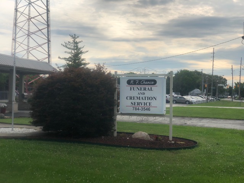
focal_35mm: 52
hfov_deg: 36.8
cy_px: 92
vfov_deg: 28.0
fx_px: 367
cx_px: 122
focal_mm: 6
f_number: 2.4
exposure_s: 1/1715
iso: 16
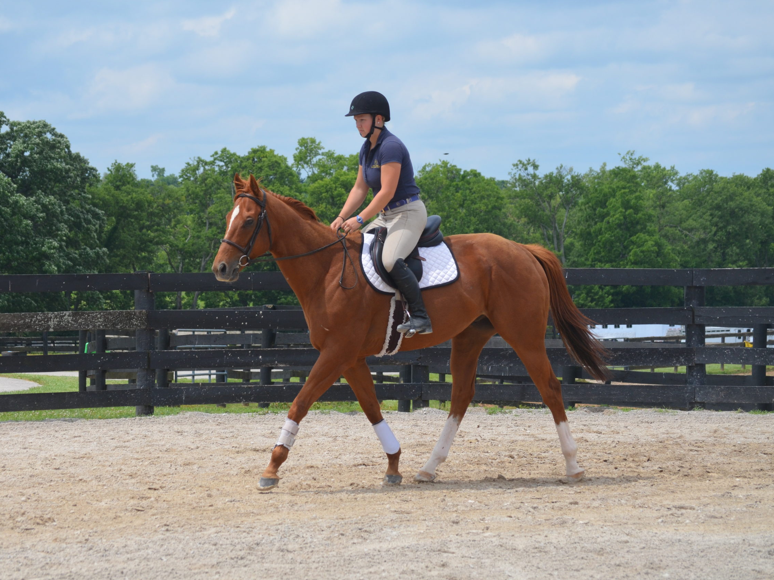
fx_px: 2996
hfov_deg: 14.7
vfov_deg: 11.1
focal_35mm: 134
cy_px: 290
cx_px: 350
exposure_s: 1/1600
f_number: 6.3
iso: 400
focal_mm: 82
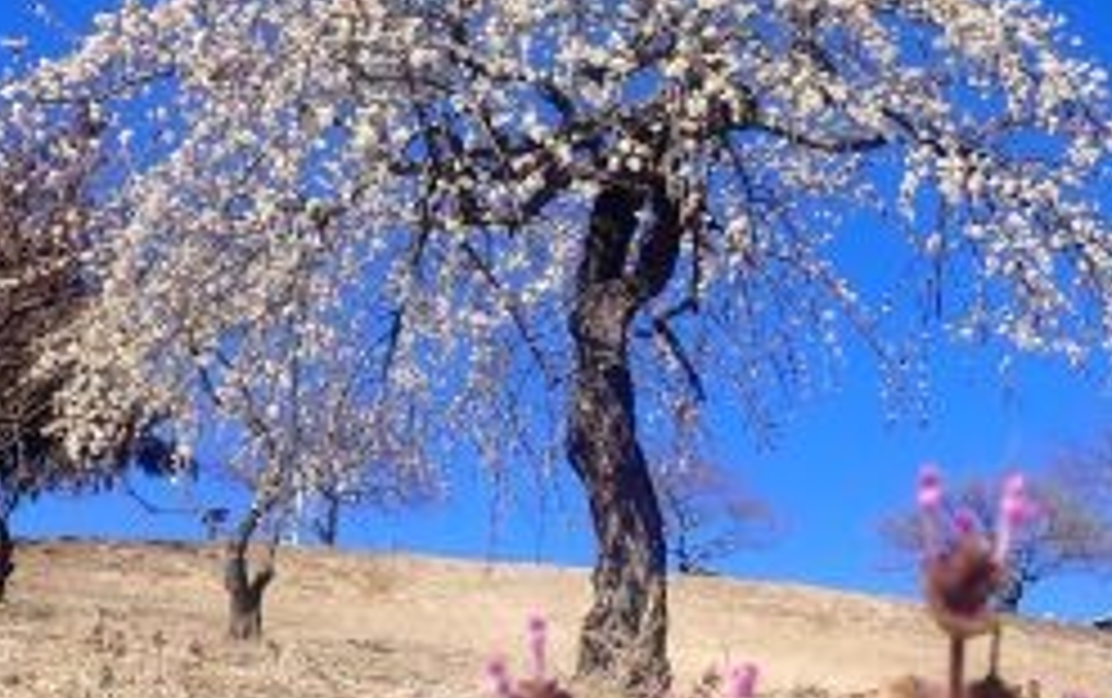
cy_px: 495
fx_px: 1456
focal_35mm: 48
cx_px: 626
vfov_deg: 26.7
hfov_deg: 41.7
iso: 100
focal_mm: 4.5
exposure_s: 1/200
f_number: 8
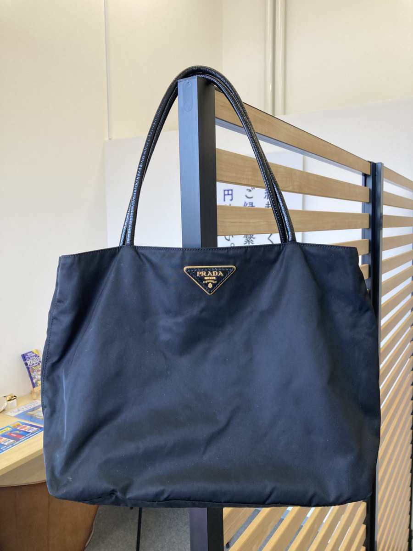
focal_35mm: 28
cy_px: 276
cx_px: 206
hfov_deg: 49.7
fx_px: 445
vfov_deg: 63.4
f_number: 1.8
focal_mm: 3.99
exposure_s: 1/100
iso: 64
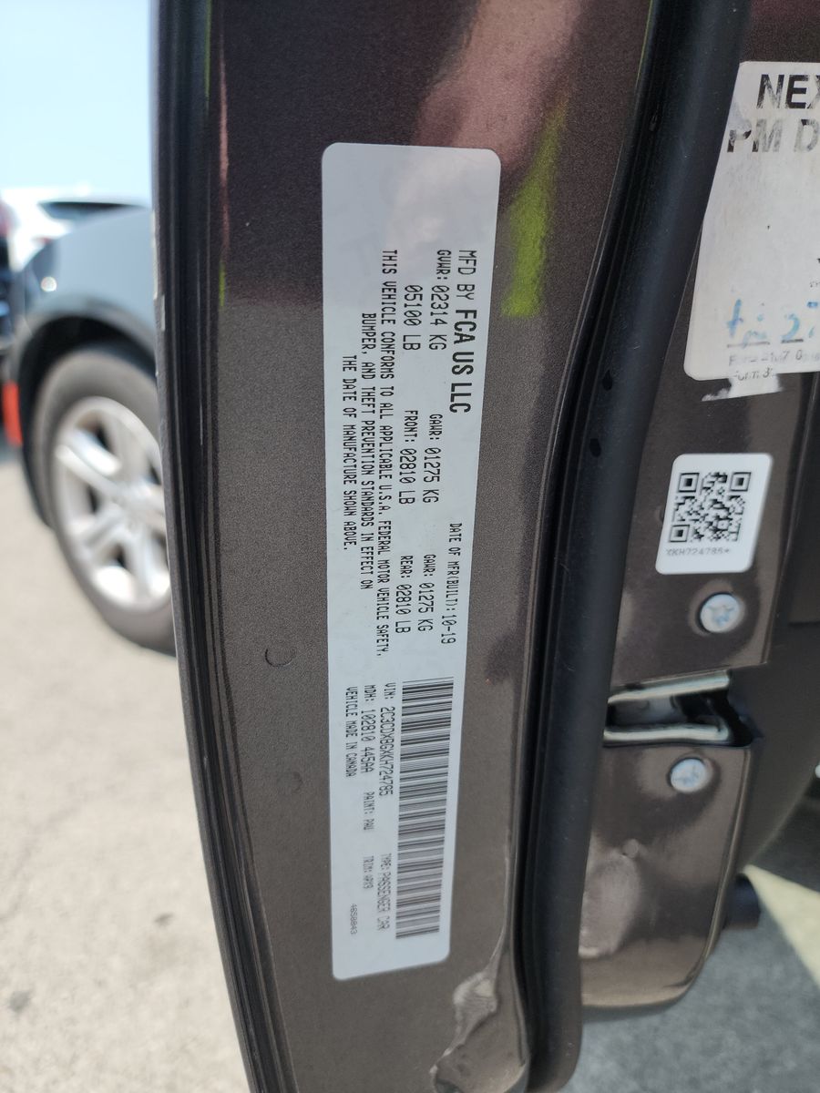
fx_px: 726
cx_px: 410
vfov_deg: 73.9
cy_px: 546
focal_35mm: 23
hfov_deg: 58.9
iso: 50
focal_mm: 6.4
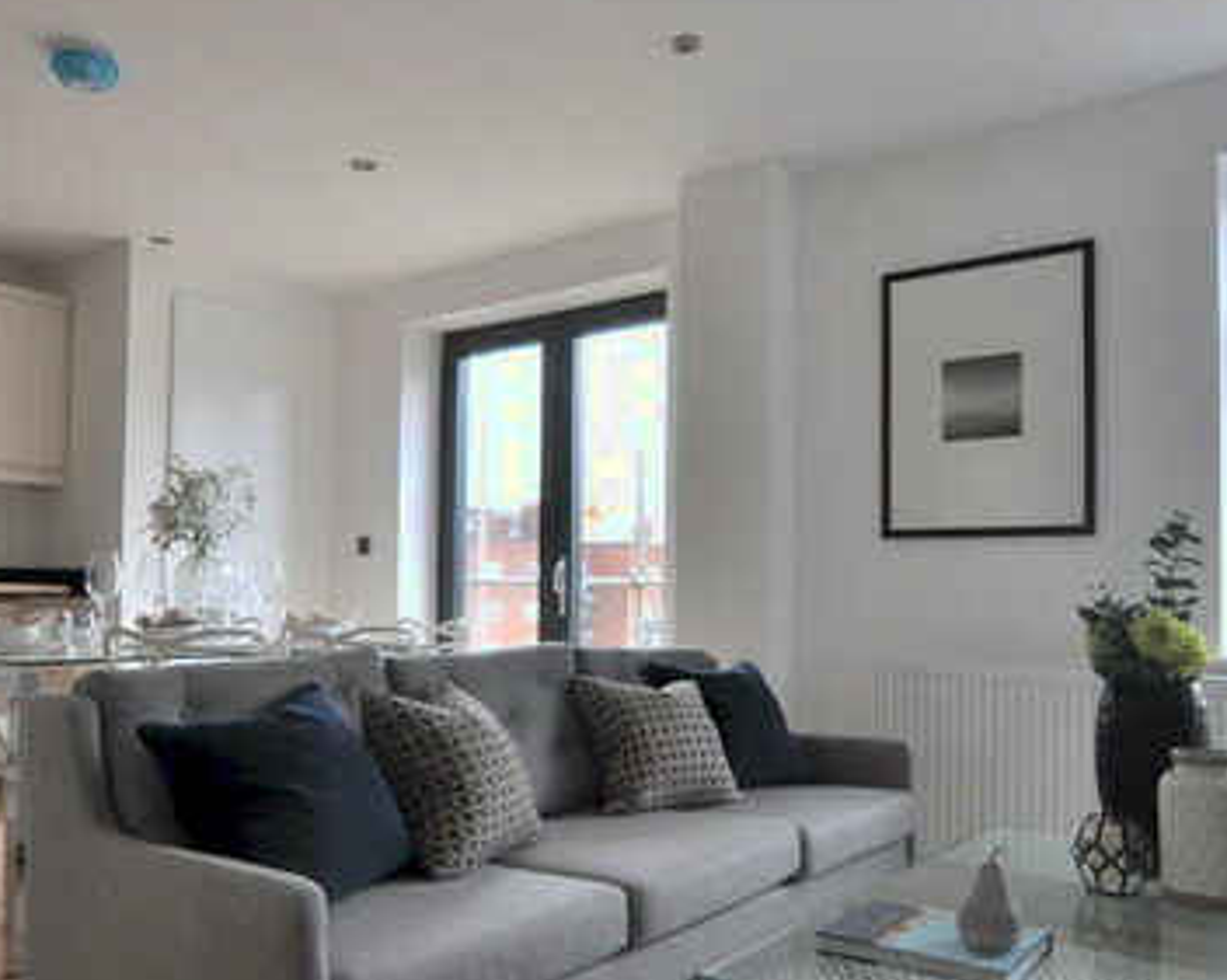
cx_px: 558
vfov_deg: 51.3
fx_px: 1016
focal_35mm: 28
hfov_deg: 62.1
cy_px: 563
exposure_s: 1/125
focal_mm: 10
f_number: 5.6
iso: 400
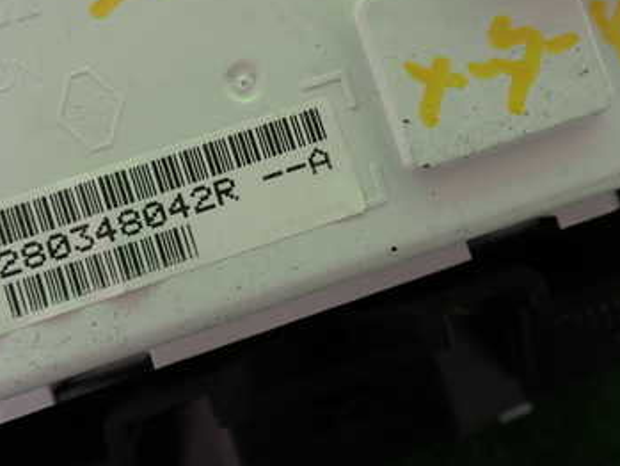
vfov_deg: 33.2
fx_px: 770
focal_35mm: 43
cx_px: 320
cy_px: 146
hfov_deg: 43.8
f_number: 2.8
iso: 100
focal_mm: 4.5
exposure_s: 1/160
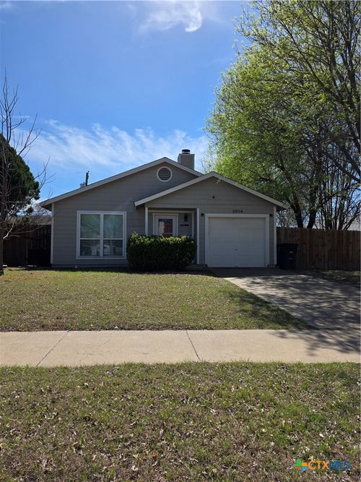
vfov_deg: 73.9
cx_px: 180
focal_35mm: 23
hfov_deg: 58.9
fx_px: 320
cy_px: 241
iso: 80
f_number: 1.7
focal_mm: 6.3
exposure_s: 1/7944
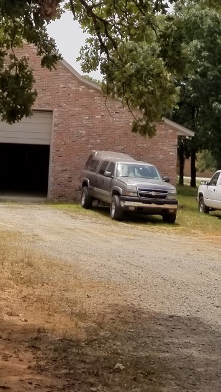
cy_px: -38
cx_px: 47
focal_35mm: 86
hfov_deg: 14.0
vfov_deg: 23.2
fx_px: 895
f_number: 1.7
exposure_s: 1/3690
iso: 50
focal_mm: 4.3
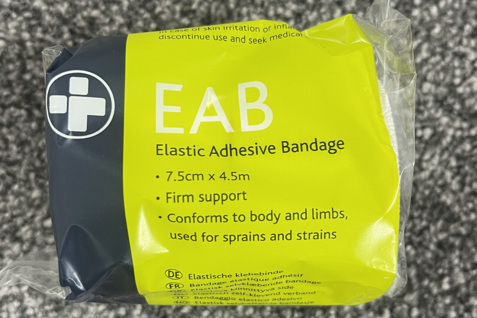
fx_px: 503
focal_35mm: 38
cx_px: 253
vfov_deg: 35.0
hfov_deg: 50.7
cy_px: 173
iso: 160
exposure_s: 1/60
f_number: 1.6
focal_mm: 5.1
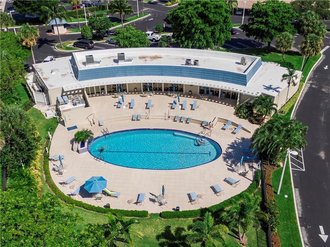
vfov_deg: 39.6
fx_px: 343
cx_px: 165
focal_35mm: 36
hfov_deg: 51.4
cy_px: 124
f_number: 3.3
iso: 100
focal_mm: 6.21
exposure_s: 1/1600
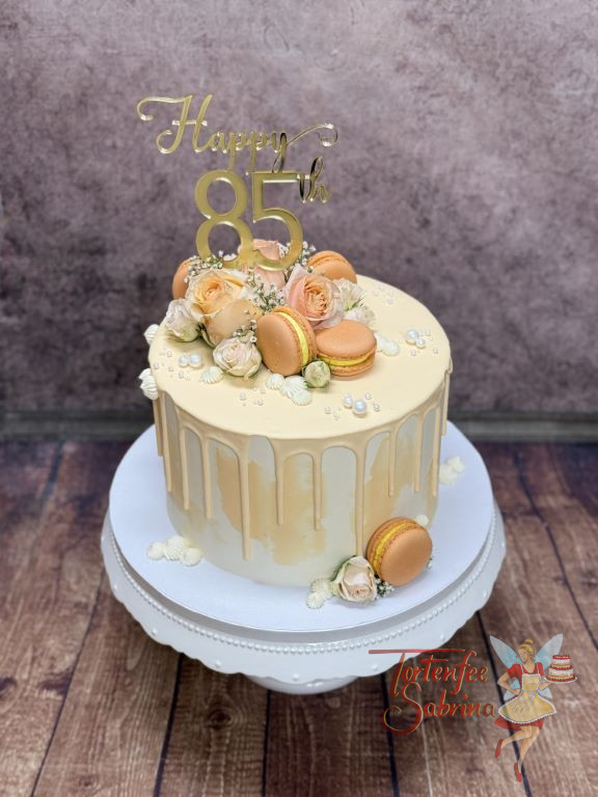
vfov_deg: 39.7
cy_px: 398
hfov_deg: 30.3
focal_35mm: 48
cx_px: 299
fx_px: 1106
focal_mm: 6.76
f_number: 1.78
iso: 50
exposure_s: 1/50
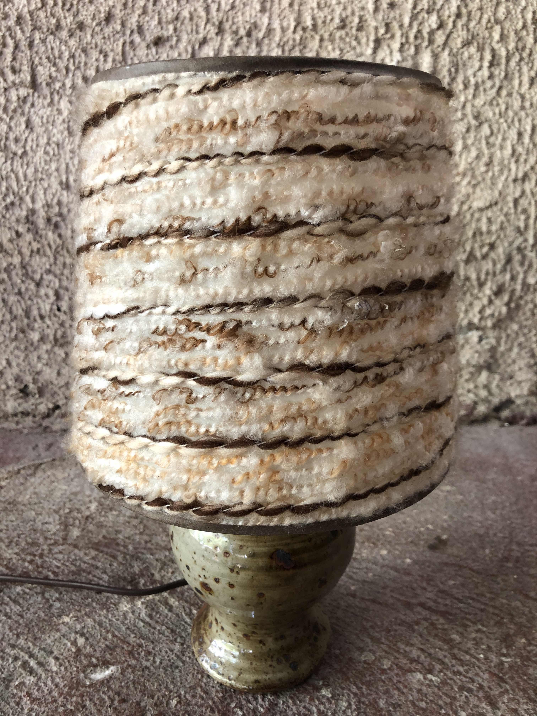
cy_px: 358
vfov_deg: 63.4
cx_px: 268
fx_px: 579
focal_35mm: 28
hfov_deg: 49.7
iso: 50
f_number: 1.8
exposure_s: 1/17
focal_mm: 3.99
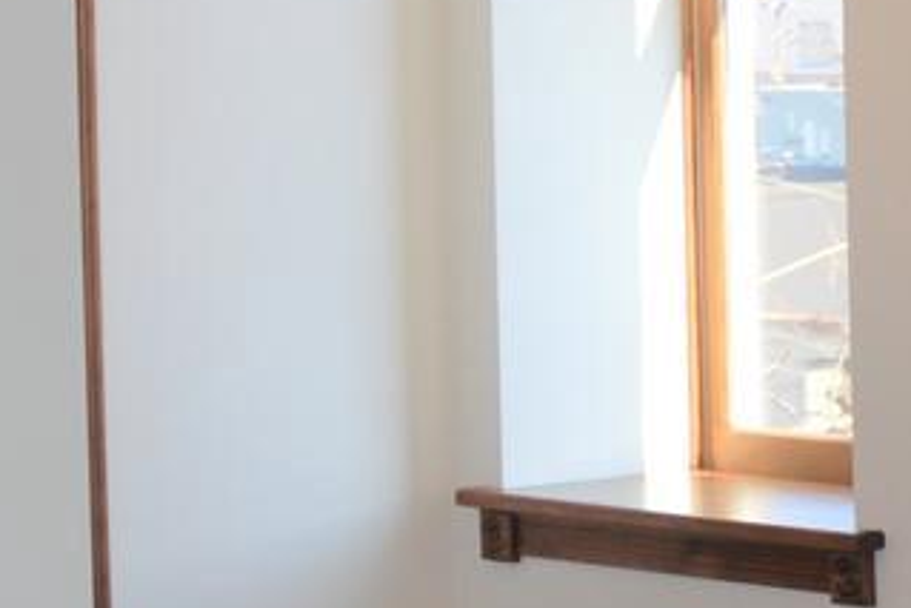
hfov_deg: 11.1
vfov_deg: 7.9
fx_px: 4380
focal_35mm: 173
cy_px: 210
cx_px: 1662
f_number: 4
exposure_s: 1/125
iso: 110
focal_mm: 18
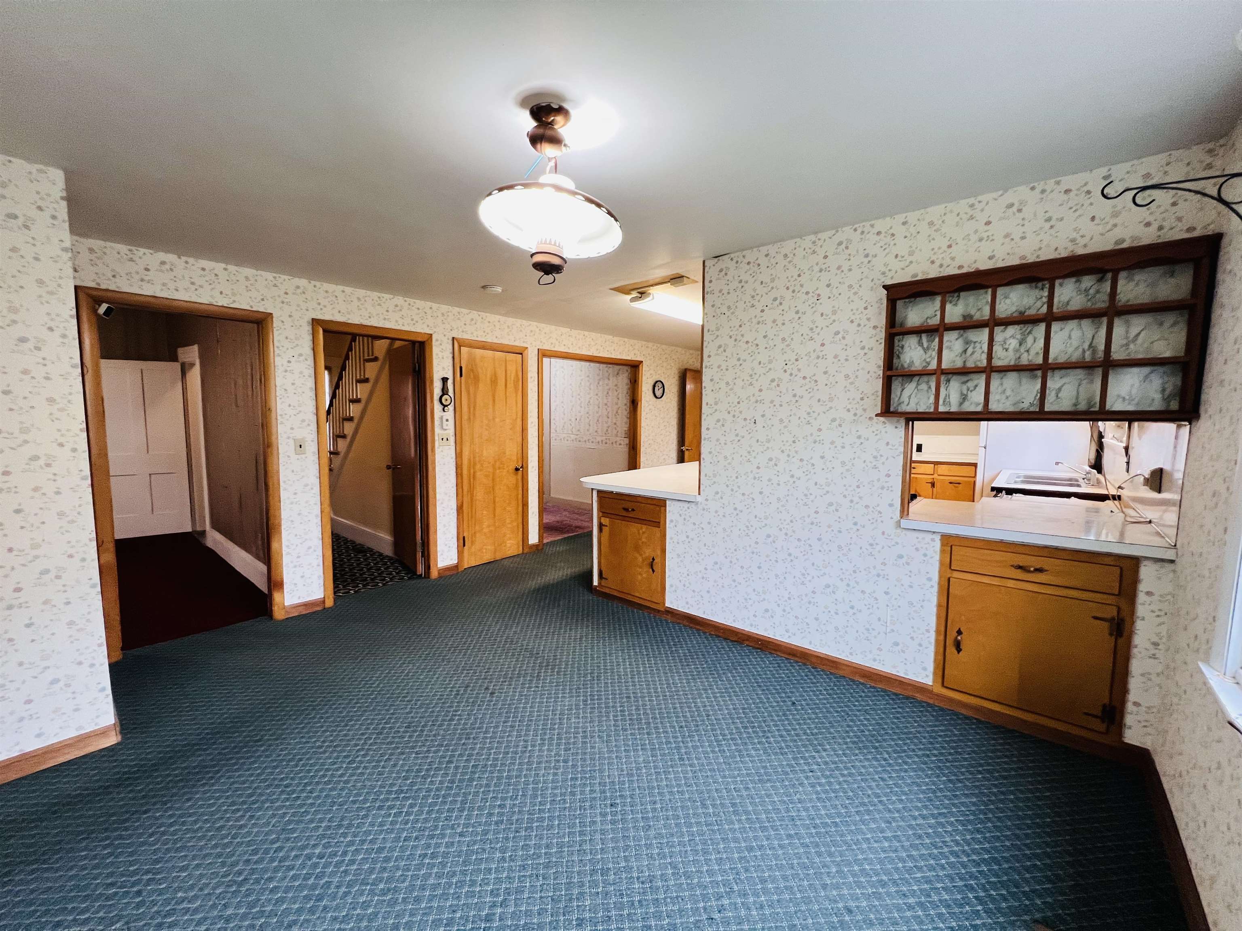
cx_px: 621
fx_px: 466
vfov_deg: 89.9
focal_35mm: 13
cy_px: 466
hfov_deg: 106.2
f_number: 1.8
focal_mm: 1.57
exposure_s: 1/120
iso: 200
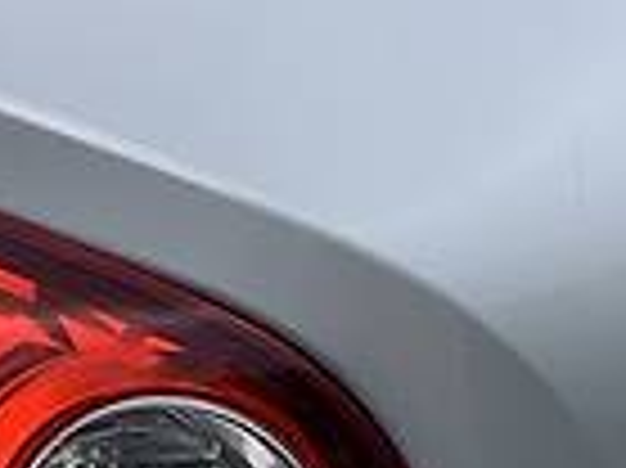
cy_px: 189
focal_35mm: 299
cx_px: -743
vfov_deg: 5.0
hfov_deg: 6.4
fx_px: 5402
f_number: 2.4
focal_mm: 6
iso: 16
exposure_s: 1/369
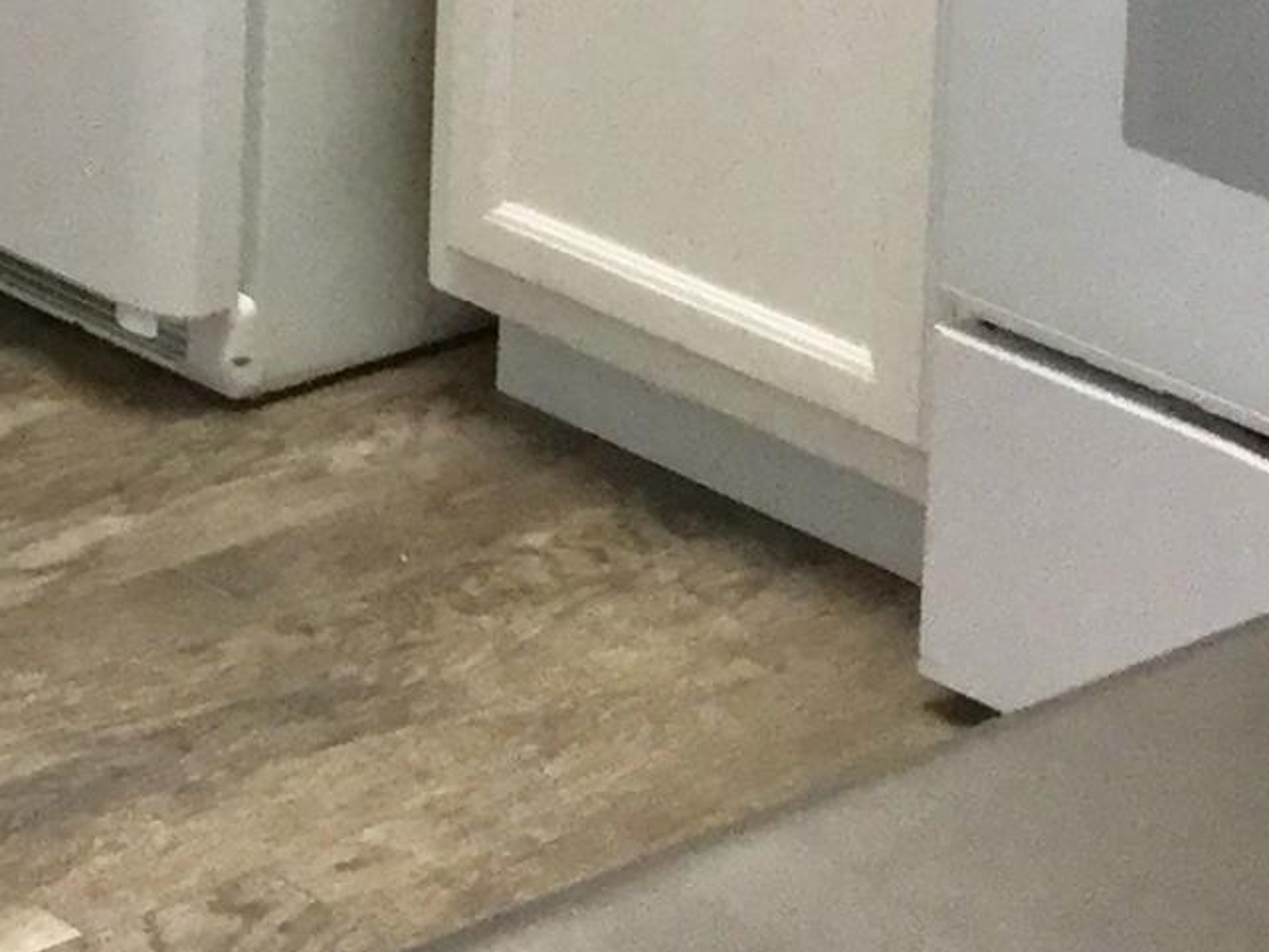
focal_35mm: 145
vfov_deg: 9.5
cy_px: -1003
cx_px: -721
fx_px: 5317
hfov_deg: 12.8
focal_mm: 3.3
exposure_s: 1/33
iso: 32
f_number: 2.4
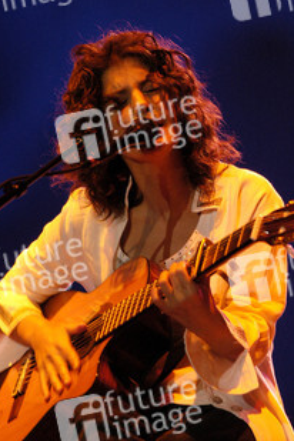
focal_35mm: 340
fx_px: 4160
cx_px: 170
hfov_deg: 4.0
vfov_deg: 6.1
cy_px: 201
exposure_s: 1/125
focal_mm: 175
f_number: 3.3
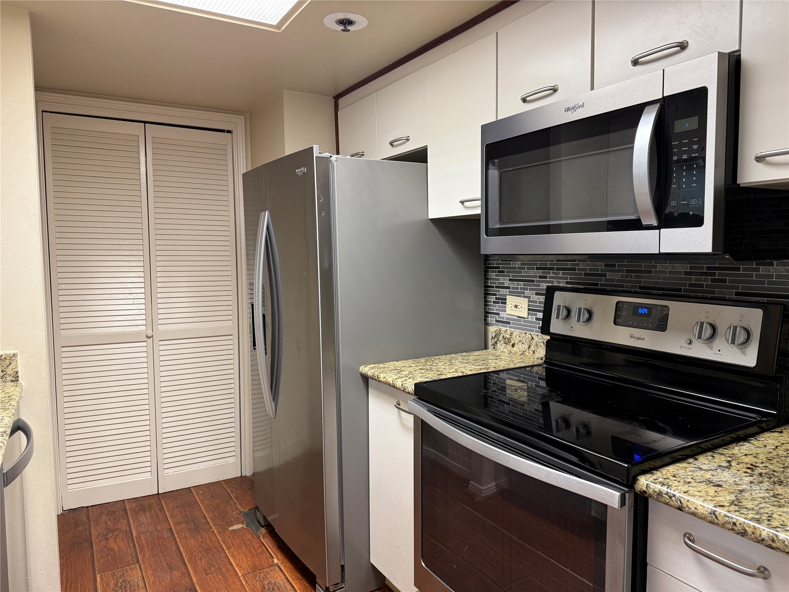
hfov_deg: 71.6
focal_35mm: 24
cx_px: 394
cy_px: 296
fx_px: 547
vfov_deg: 56.8
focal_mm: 6.76
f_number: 1.78
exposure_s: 1/60
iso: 200
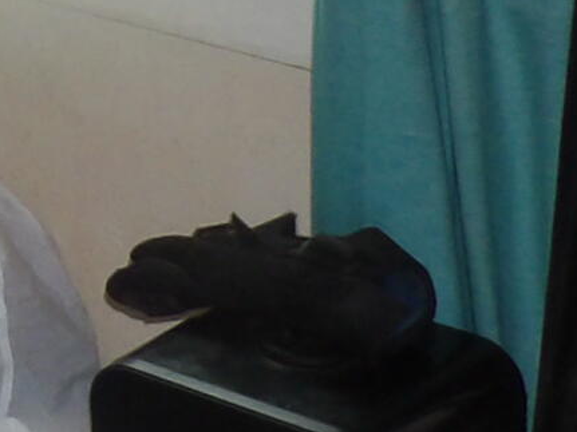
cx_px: -588
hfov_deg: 10.8
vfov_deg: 8.5
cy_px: -370
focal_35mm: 167
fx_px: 2783
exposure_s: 1/33
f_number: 3.2
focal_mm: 4.3
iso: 200
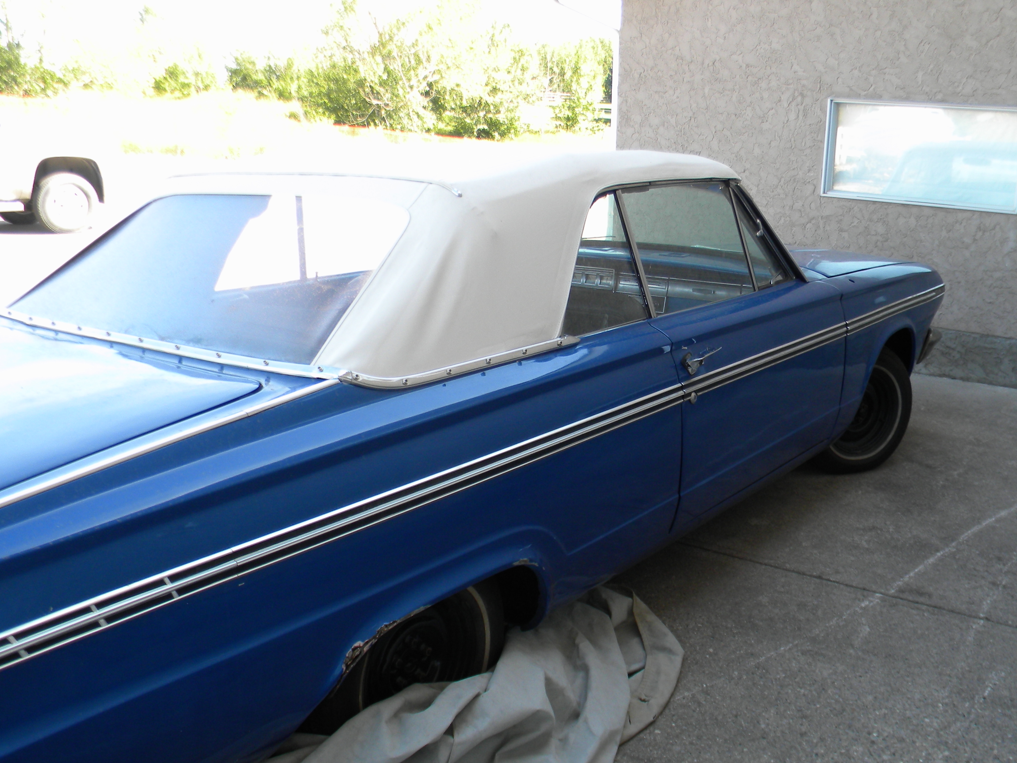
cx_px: 590
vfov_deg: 40.6
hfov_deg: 52.4
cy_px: 424
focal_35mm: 35
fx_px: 1028
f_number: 3.5
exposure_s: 1/90.5
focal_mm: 5
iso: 80
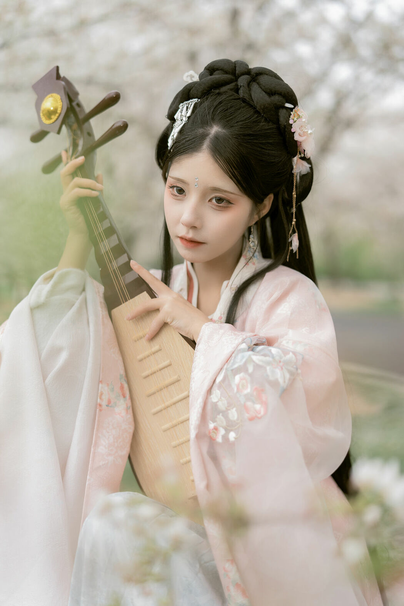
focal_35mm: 50
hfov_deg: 27.0
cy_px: 303
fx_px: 842
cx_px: 202
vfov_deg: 39.6
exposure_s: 1/800
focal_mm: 50
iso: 100
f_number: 1.6
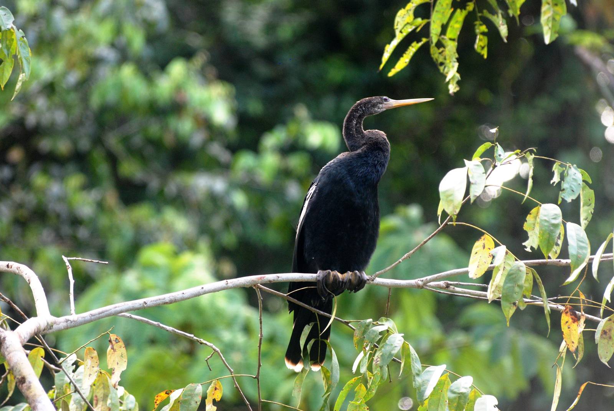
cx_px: 307
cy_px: 206
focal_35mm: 292
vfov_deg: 4.7
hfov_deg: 7.0
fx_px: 4995
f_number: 4.8
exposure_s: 1/160
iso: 400
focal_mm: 195
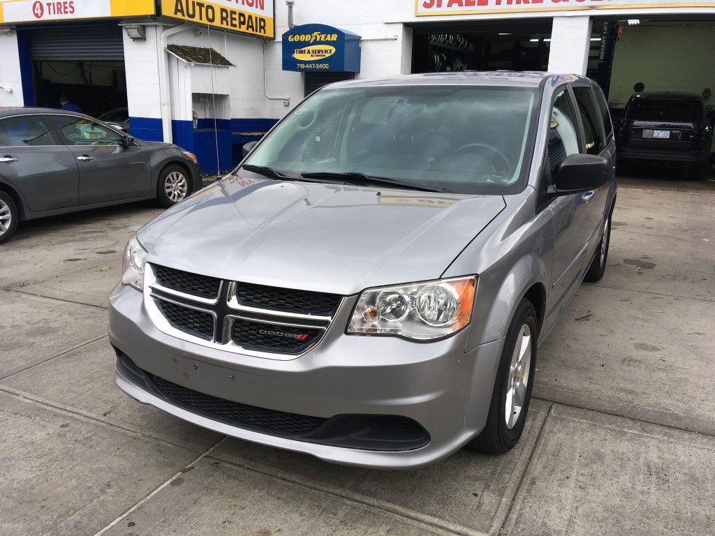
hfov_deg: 61.7
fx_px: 599
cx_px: 358
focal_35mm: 29
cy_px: 268
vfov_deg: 48.2
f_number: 2.2
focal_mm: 4.15
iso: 25
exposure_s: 1/154
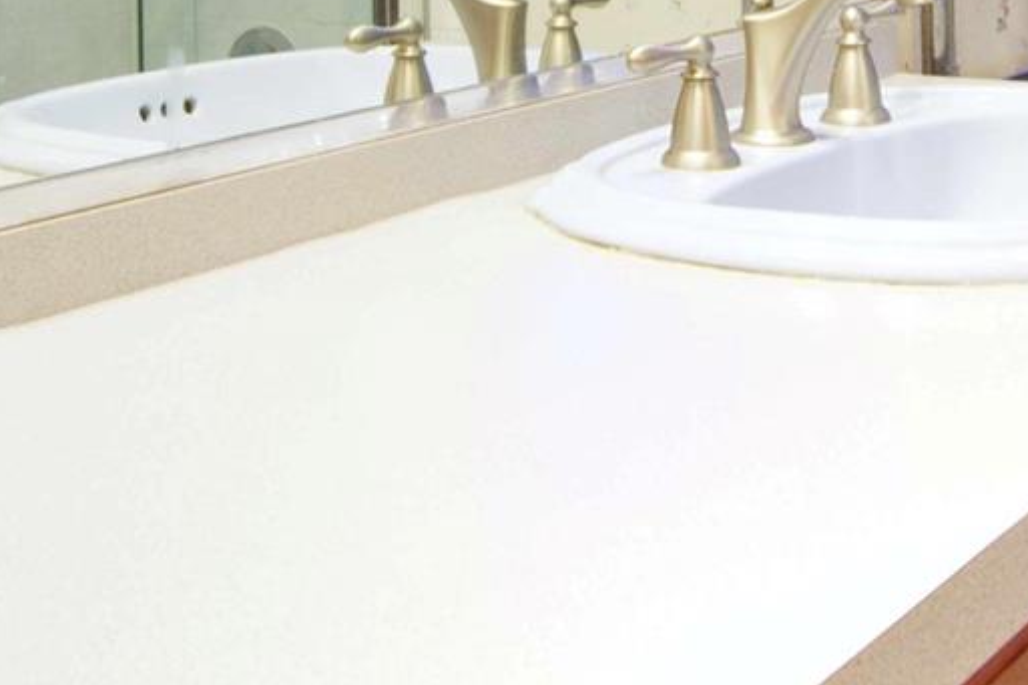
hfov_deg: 30.2
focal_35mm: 66
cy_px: -223
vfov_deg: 19.0
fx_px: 1884
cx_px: 729
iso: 320
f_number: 9
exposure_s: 1/2.5
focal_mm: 11
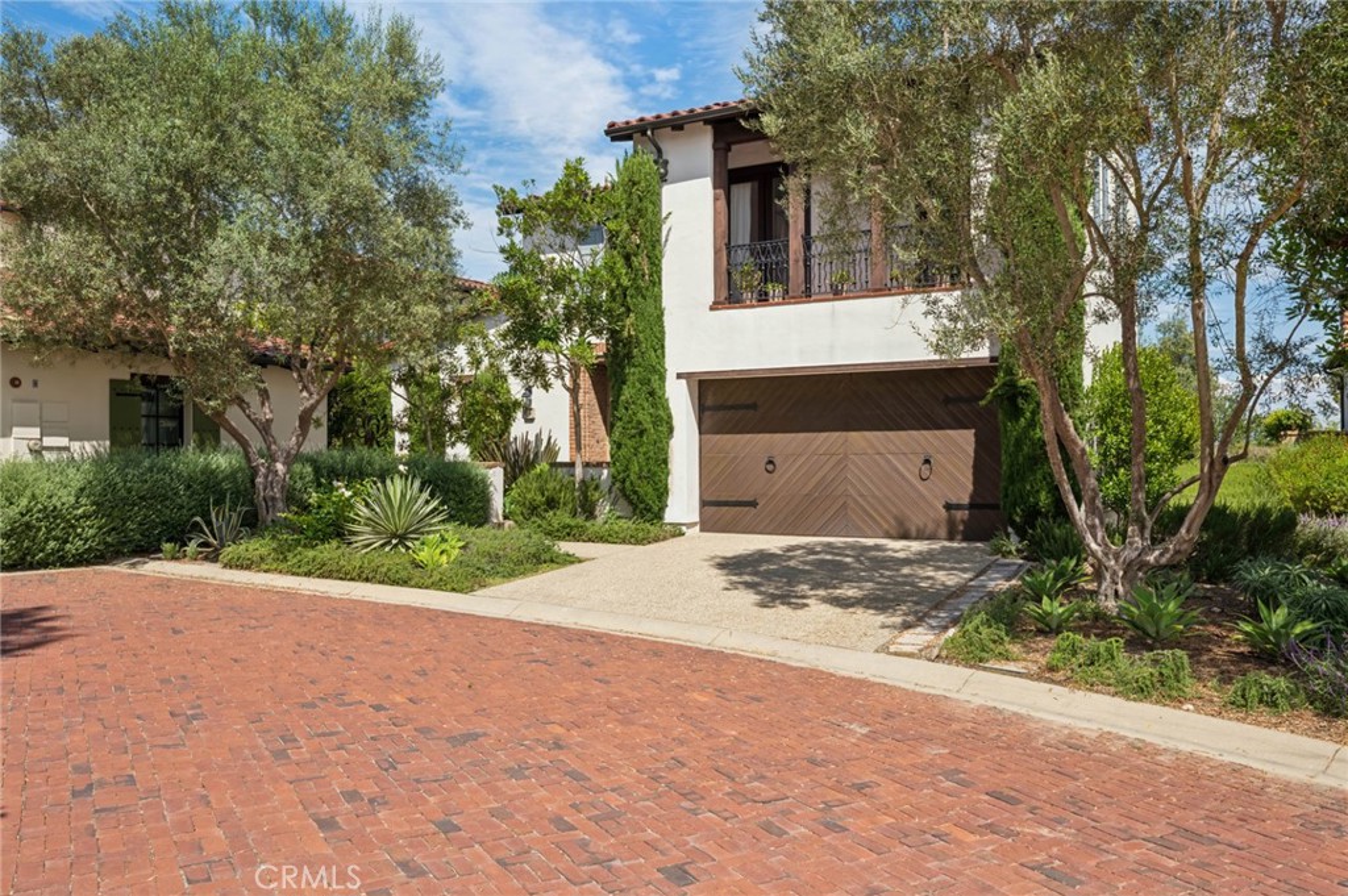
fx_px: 1010
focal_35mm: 27
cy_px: 448
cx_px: 674
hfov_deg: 67.4
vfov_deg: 47.9
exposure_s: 1/160
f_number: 9
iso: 100
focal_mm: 27
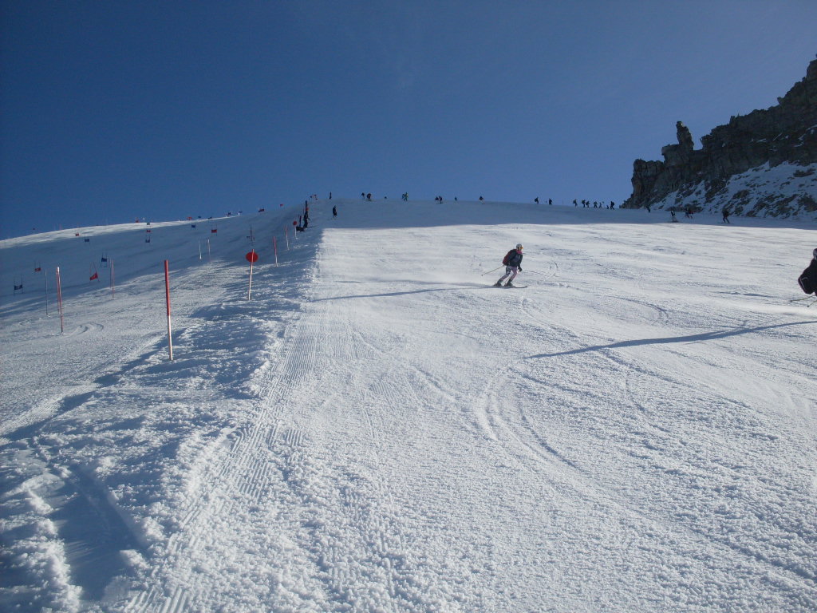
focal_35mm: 38
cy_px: 306
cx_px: 408
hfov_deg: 49.0
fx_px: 897
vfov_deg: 37.7
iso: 80
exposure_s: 1/500
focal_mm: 6.3
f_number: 8.4
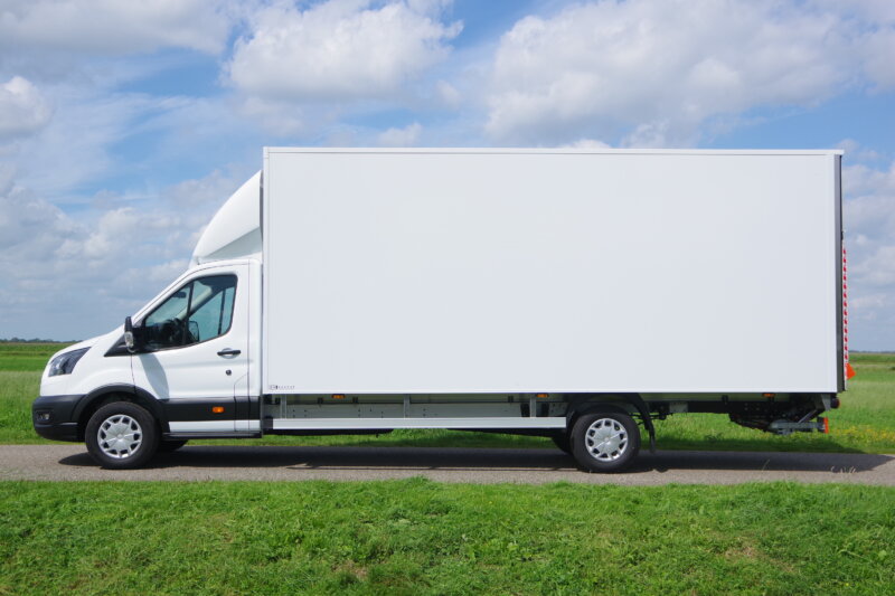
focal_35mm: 42
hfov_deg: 46.4
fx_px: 1044
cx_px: 448
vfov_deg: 31.9
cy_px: 298
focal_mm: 28
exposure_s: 1/640
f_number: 7.1
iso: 200
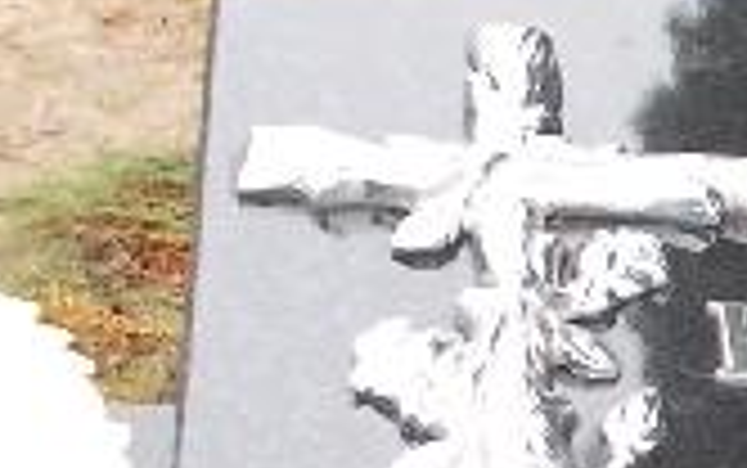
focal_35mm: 106
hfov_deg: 18.3
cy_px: 594
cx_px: 968
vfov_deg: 12.0
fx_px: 2159
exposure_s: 1/25
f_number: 3.2
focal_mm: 4.6
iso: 125
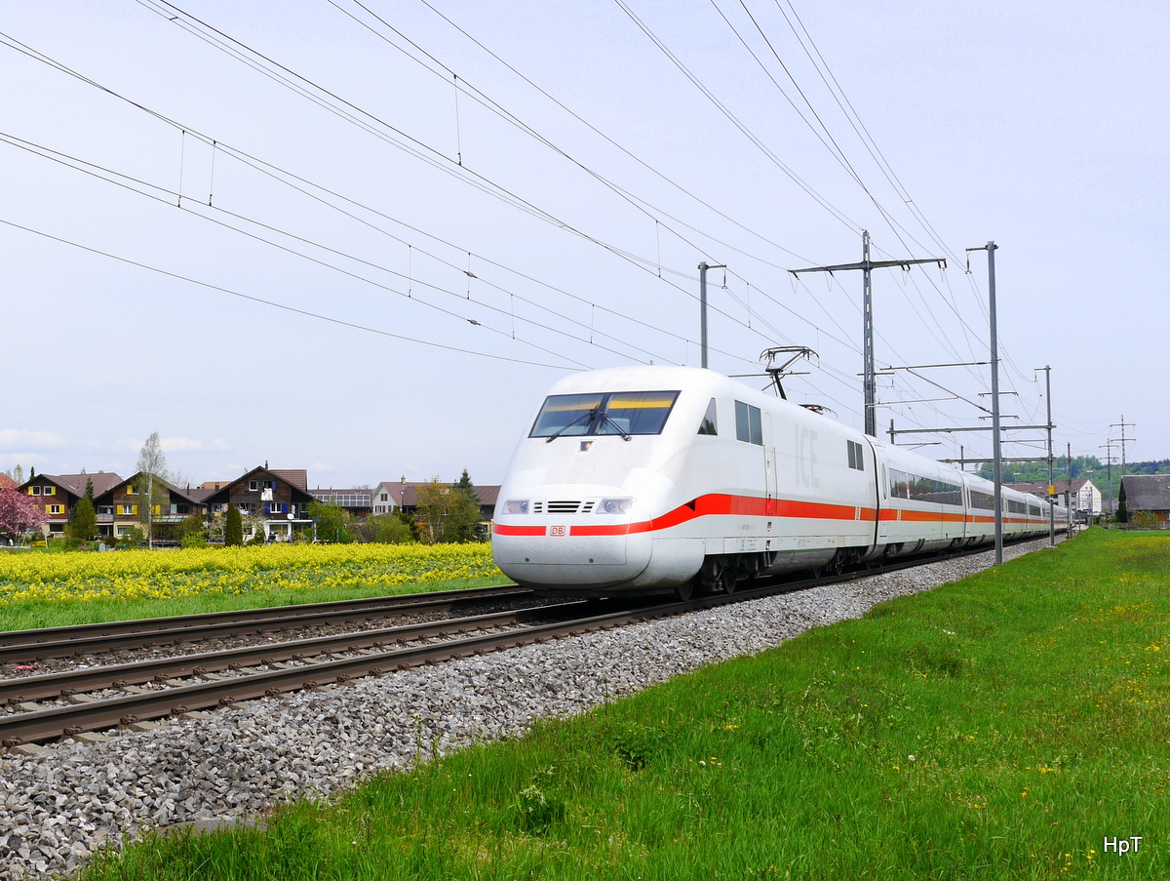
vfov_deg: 49.8
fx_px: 948
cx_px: 585
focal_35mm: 28
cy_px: 440
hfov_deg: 63.4
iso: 160
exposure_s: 1/500
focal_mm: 14
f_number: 7.1
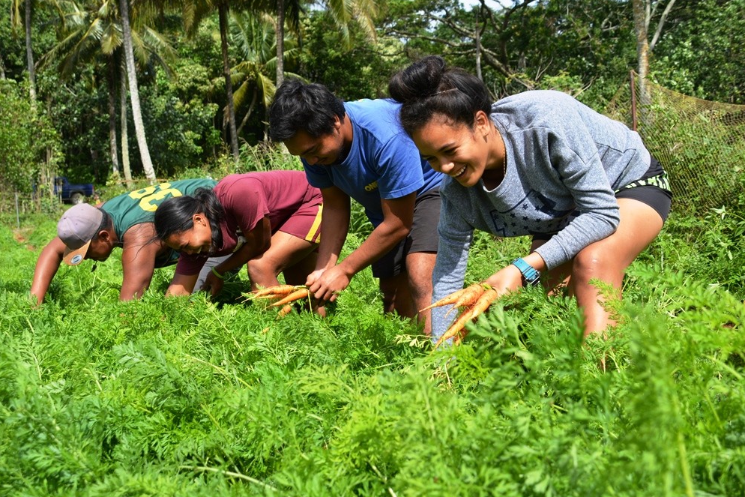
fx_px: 704
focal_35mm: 34
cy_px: 250
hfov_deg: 55.8
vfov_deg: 38.9
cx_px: 368
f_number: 5.6
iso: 400
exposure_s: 1/1600
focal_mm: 22
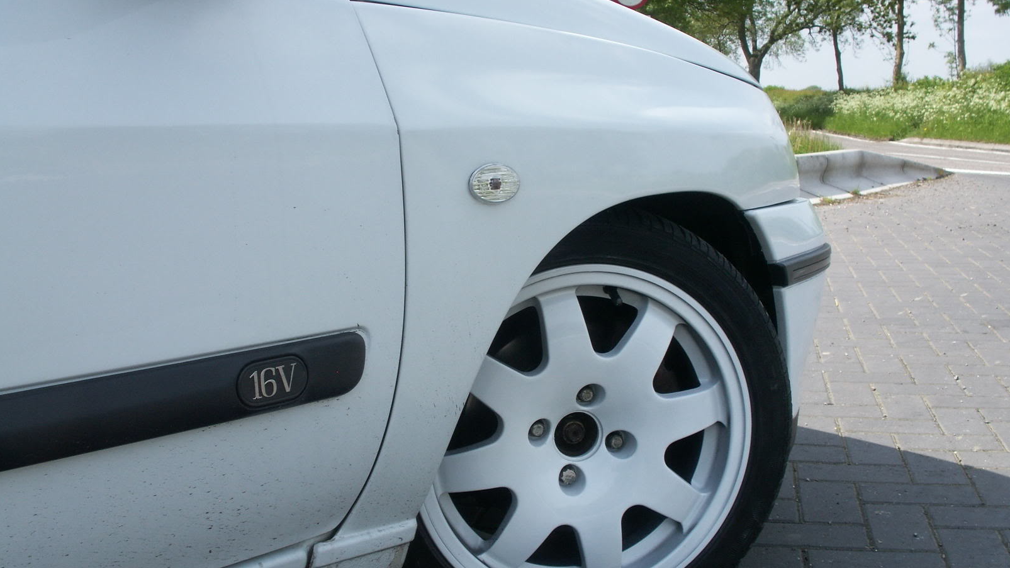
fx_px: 1098
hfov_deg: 49.4
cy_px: 289
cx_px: 501
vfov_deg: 29.0
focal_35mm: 41
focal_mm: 7.7
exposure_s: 1/160
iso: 50
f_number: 7.1
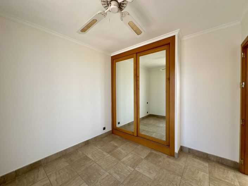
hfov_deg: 102.1
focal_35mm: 14
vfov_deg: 85.6
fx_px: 100
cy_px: 93
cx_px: 124
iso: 64
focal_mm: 2.22
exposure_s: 1/121
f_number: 2.2
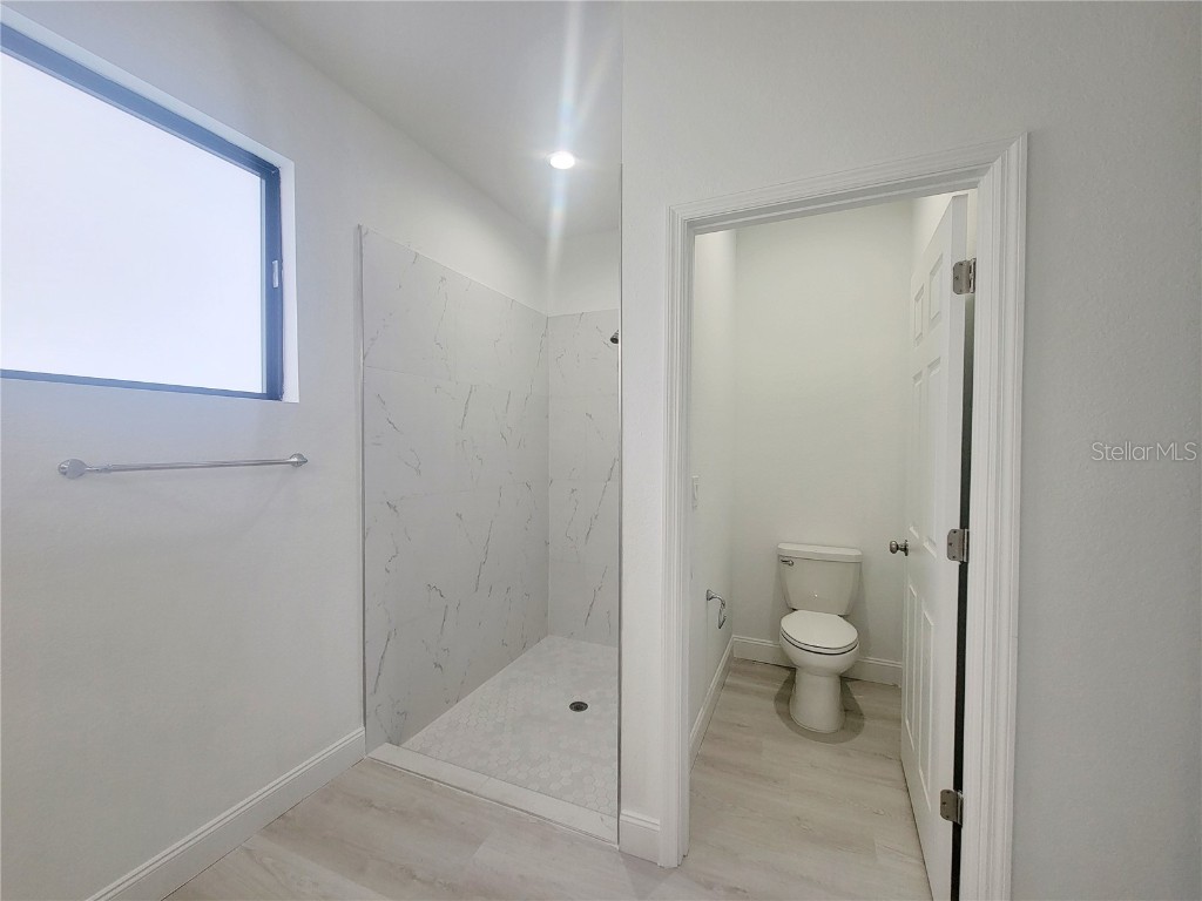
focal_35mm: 13
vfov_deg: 89.9
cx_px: 601
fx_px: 451
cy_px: 450
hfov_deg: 106.2
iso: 64
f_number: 2.2
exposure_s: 1/120
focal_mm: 2.2
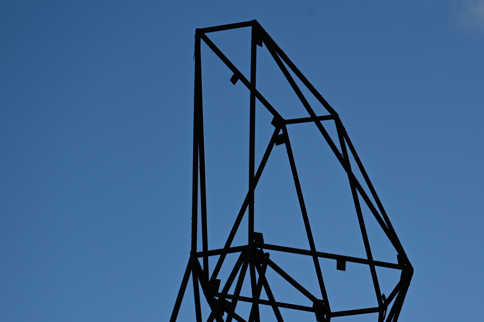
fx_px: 2902
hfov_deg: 9.5
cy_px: 231
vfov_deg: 6.3
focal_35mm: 216
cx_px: 331
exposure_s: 1/1600
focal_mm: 120
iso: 100
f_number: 4
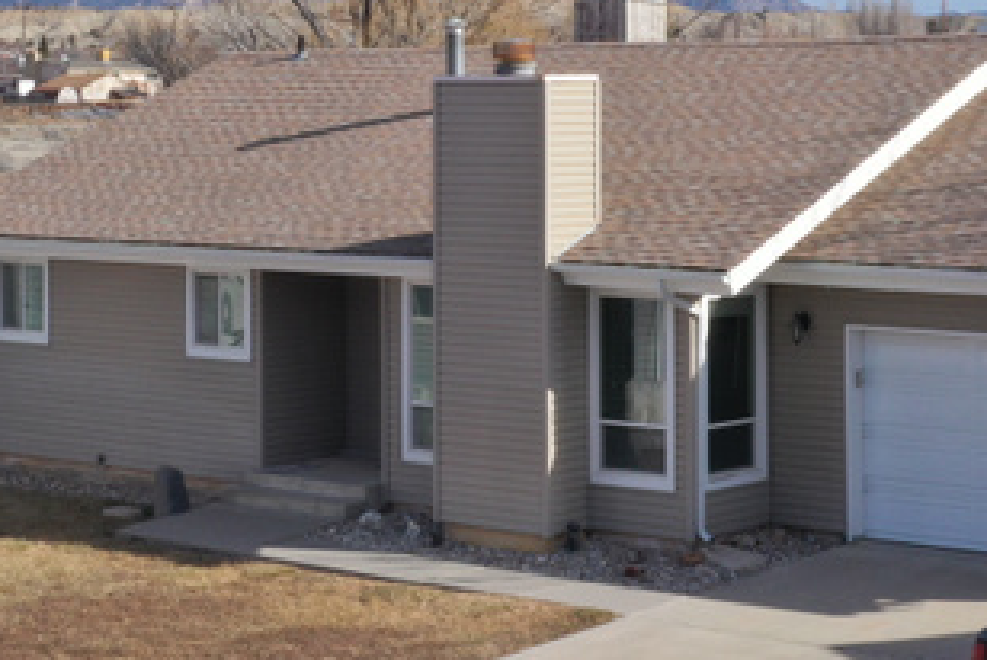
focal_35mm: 93
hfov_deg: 21.9
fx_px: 2552
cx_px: 510
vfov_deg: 14.7
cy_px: 149
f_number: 11
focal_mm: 10.26
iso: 100
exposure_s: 1/120
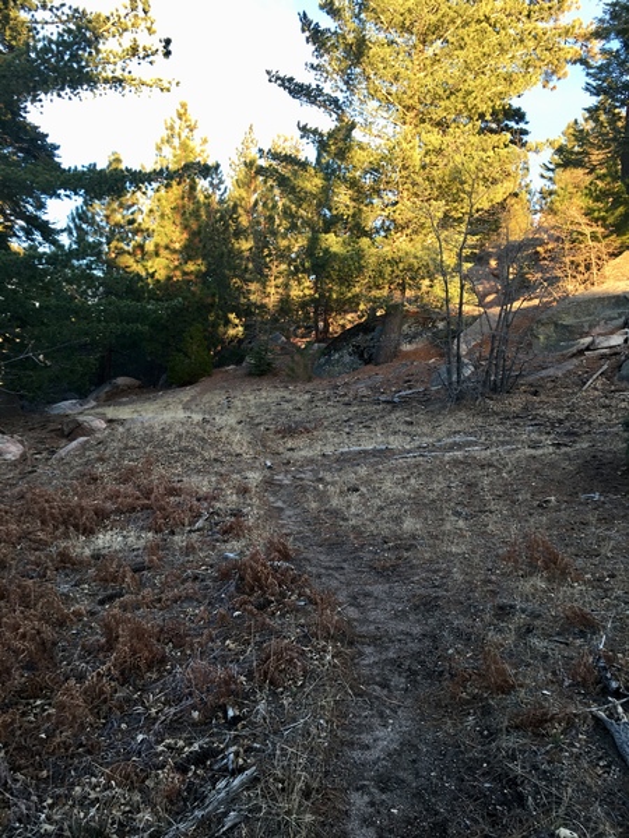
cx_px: 314
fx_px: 703
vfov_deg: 61.7
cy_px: 419
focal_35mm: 29
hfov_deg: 48.2
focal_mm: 4.15
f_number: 2.2
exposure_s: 1/60
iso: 32
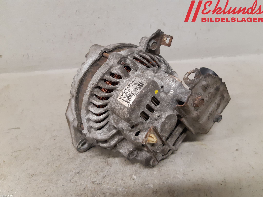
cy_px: 98
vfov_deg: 53.1
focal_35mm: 26
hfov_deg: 67.3
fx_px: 198
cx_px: 132
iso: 250
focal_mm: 3.93
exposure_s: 1/50
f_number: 1.7
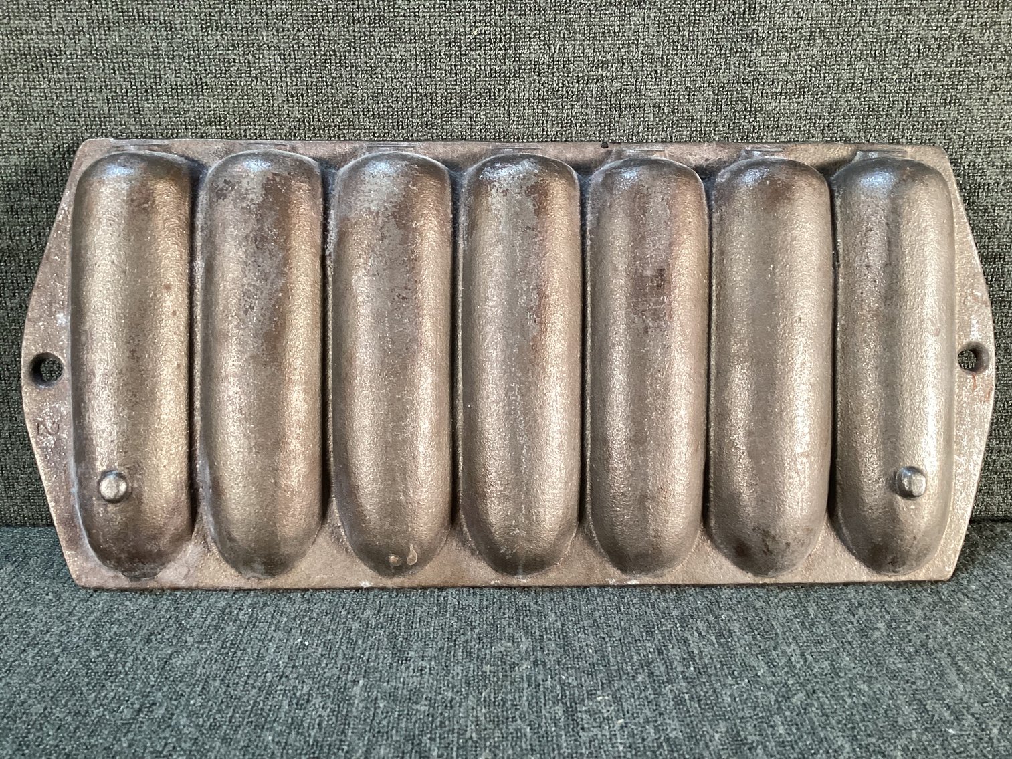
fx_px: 906
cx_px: 506
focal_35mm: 31
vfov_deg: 45.4
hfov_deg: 58.3
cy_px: 380
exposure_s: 1/60
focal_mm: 3.3
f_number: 2.4
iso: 200
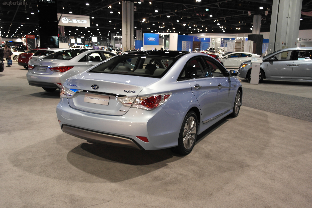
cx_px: 156
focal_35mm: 30
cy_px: 104
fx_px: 260
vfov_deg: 43.6
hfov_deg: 61.9
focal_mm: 20
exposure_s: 1/25
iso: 400
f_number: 3.5
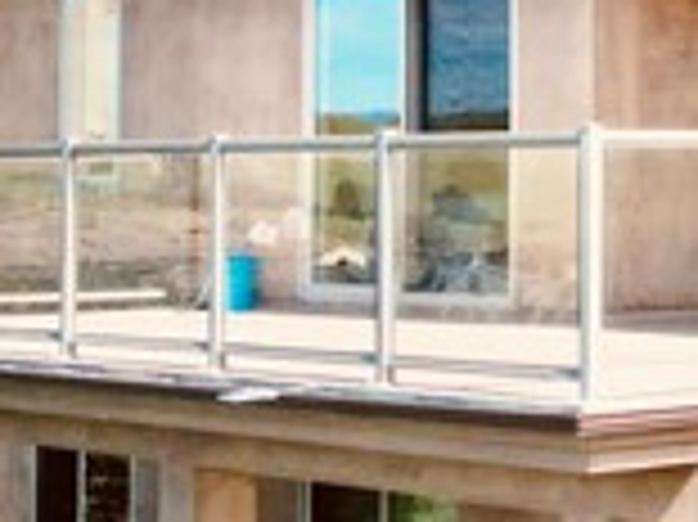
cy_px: 130
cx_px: 1081
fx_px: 1995
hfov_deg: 17.6
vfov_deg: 14.9
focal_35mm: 99
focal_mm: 6.72
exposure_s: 1/2000
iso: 120
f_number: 1.7
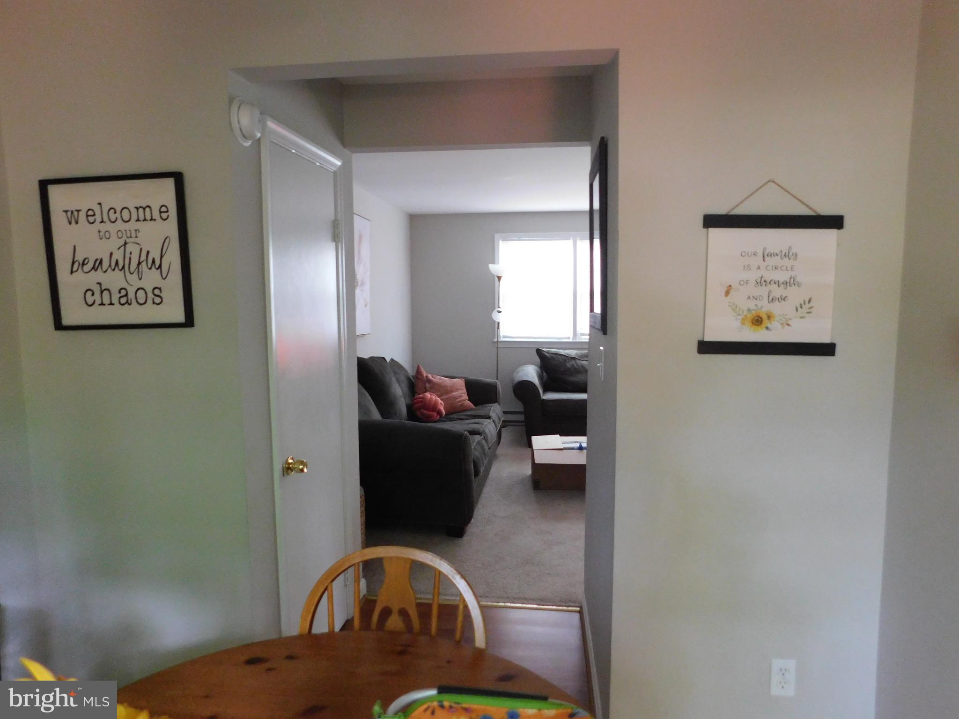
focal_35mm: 23
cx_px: 480
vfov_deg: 58.9
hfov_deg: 73.9
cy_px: 360
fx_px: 637
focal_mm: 4
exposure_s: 1/8
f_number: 3
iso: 450
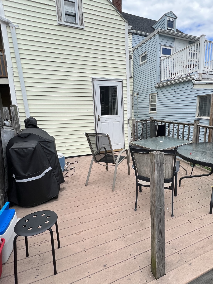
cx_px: 136
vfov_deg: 87.8
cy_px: 143
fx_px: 148
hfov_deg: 70.2
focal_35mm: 18
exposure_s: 1/1054
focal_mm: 1.57
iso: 32
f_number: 1.8
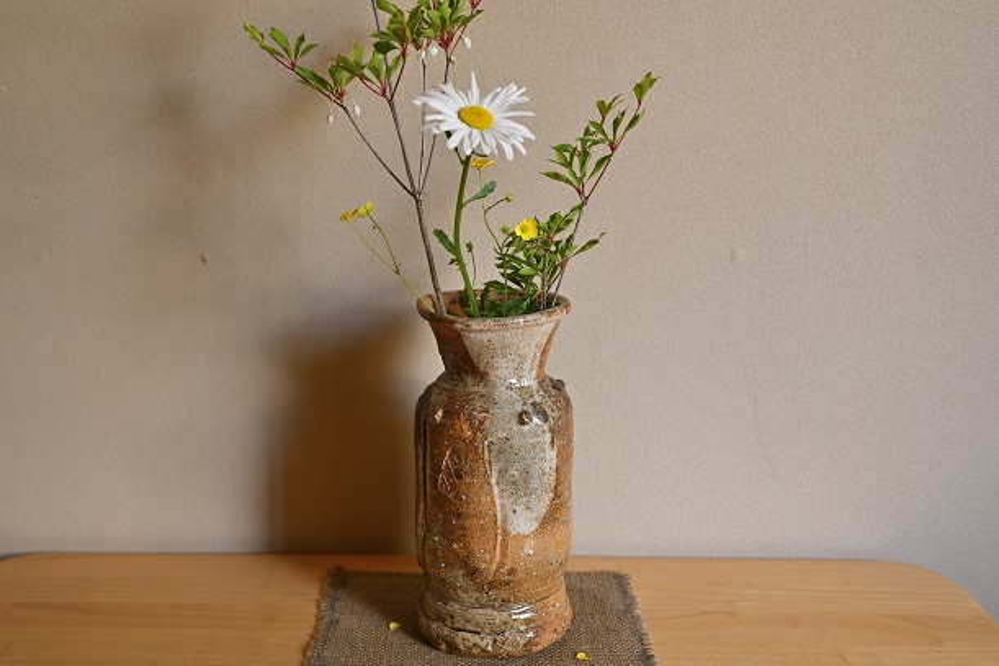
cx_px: 500
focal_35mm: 35
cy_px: 333
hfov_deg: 54.4
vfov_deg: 37.8
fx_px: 971
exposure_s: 1/20
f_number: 5
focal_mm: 35
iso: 400
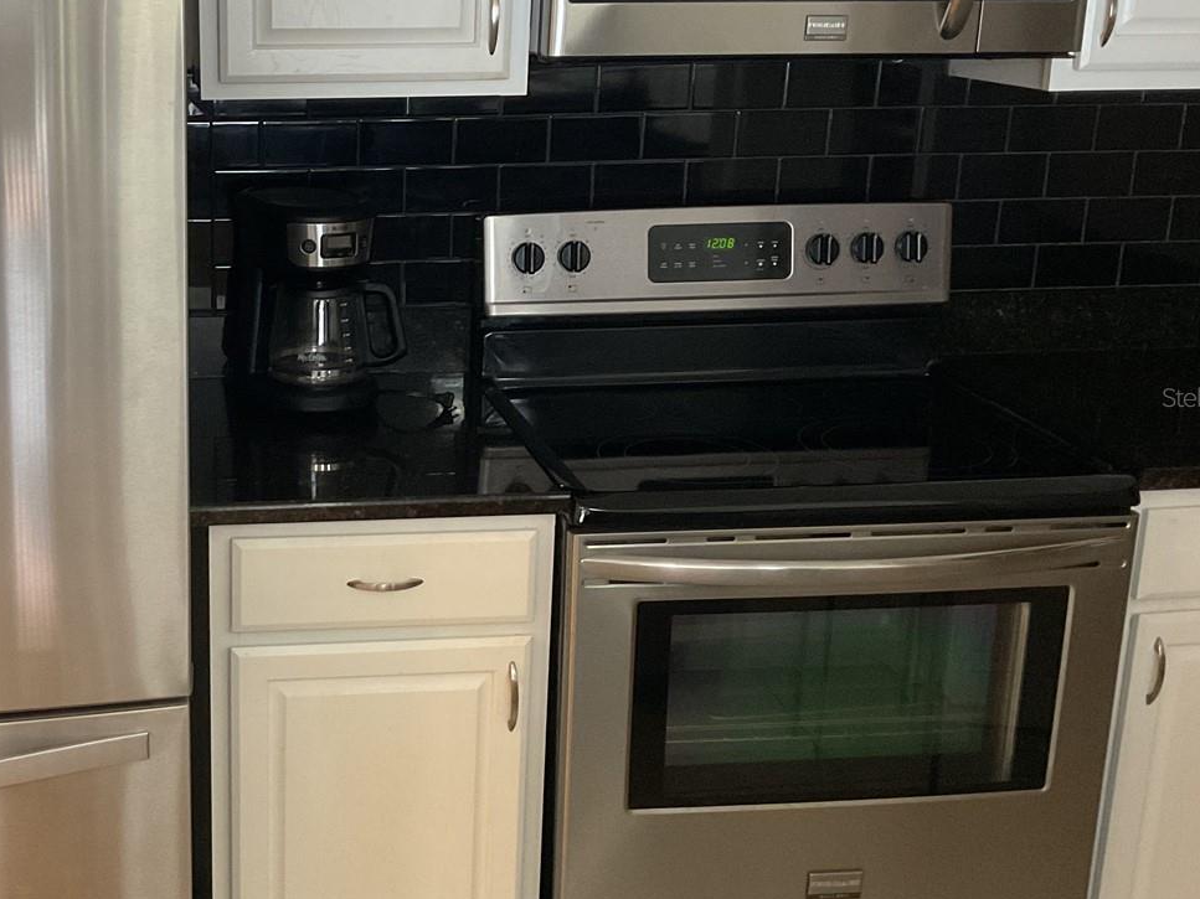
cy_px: 397
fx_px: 1664
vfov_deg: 30.2
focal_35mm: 48
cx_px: 287
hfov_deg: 38.5
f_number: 1.8
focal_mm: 3
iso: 320
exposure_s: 1/60
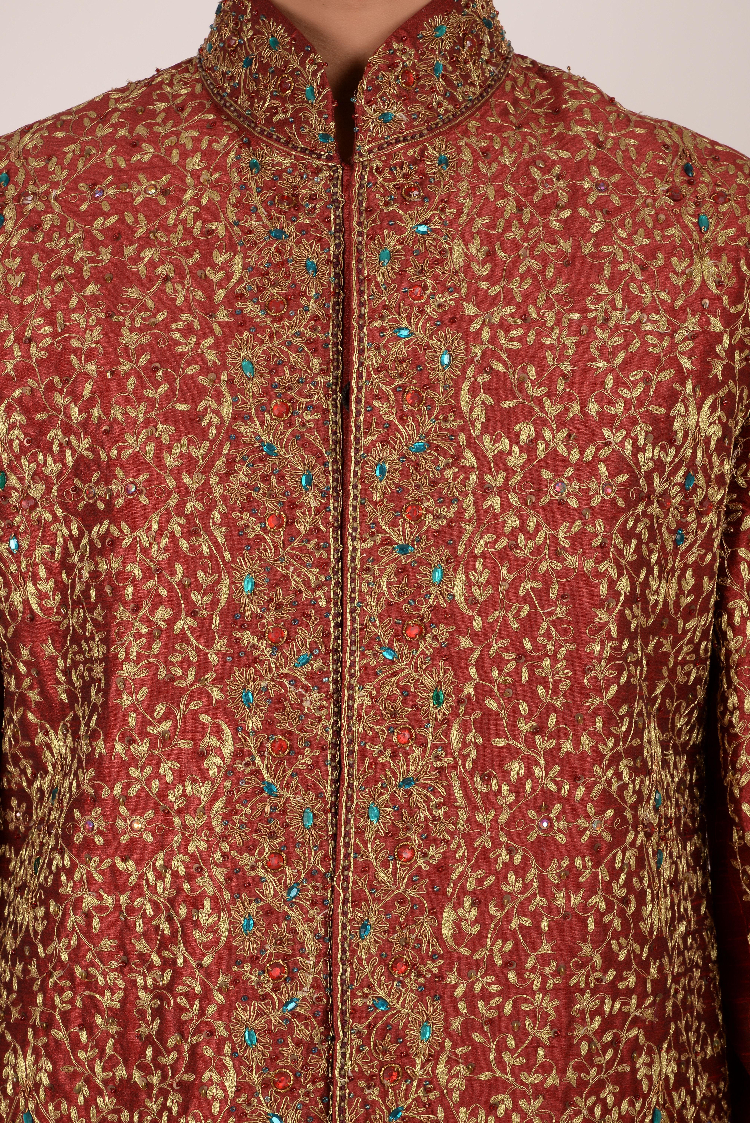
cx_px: 375
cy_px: 562
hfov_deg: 11.4
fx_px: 3746
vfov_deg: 17.1
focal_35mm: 120
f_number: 13
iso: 125
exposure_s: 1/125
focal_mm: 120
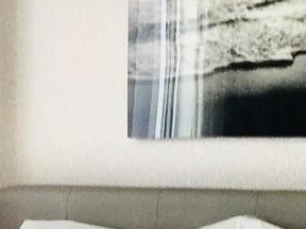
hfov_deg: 12.3
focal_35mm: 161
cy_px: 234
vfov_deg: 9.2
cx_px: 97
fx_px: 1423
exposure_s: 1/60
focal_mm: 4.15
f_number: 2.2
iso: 32
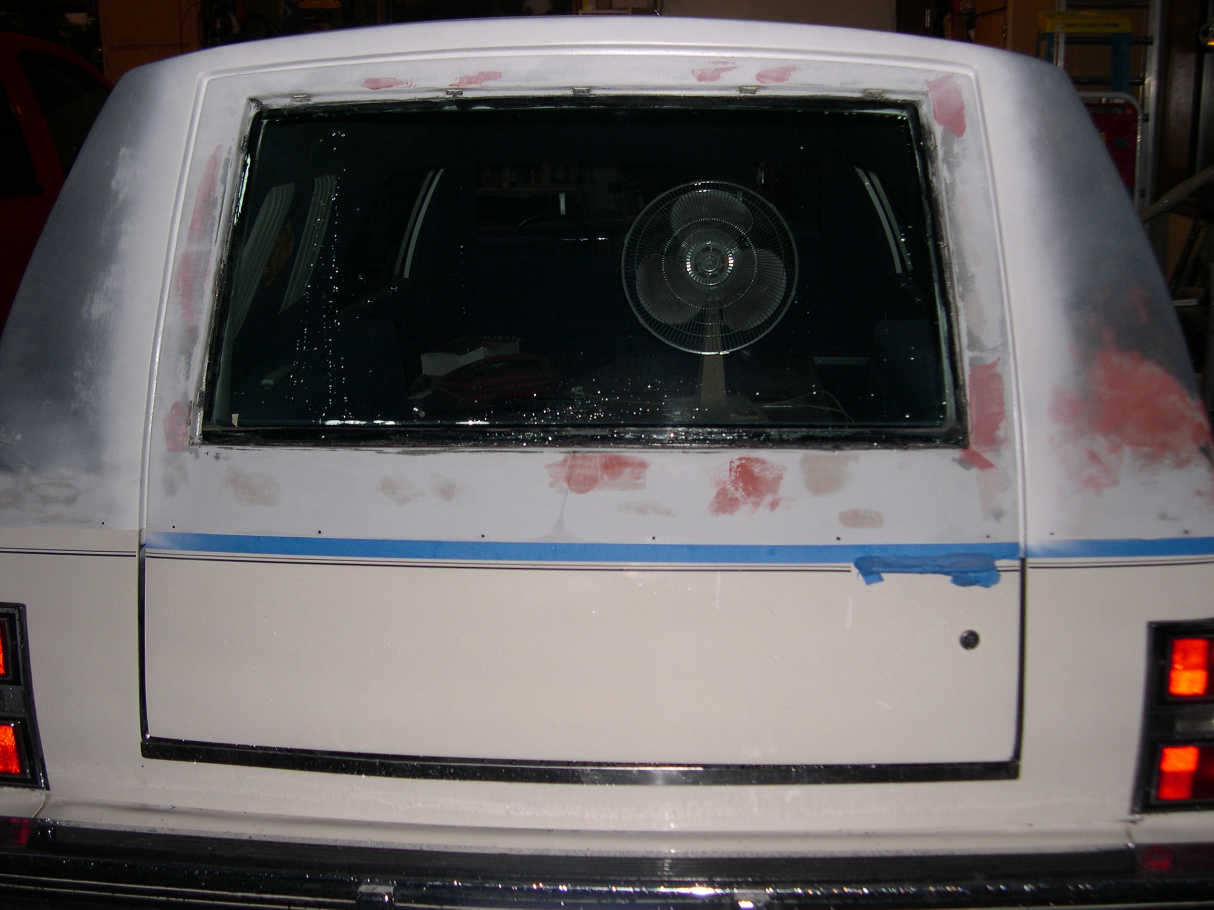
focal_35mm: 38
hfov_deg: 49.0
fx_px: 1333
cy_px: 455
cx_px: 607
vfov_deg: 37.7
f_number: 2.8
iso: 100
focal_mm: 8
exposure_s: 1/60
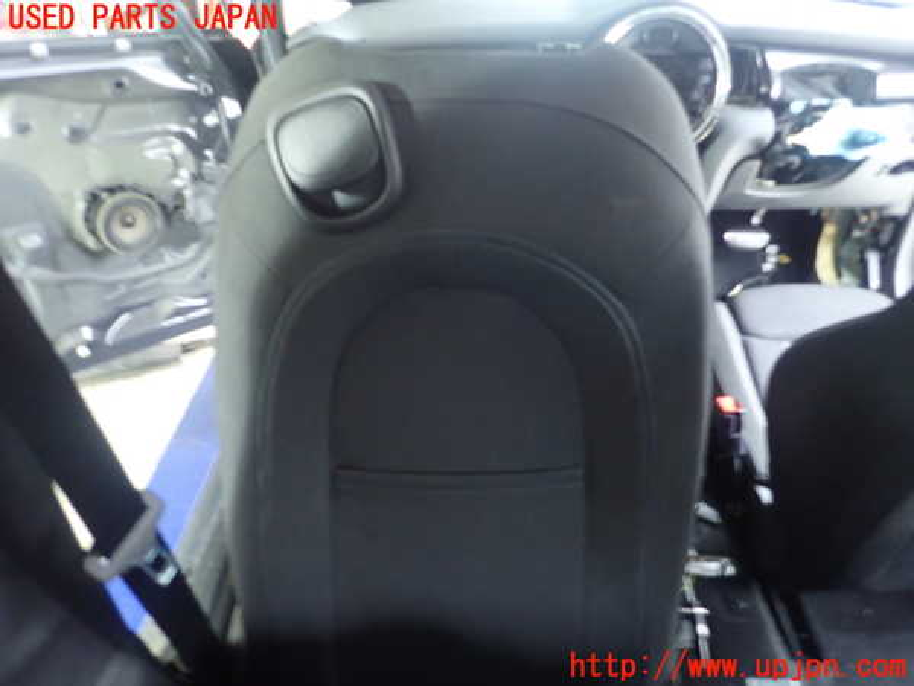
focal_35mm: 25
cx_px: 457
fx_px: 660
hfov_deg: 69.4
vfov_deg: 54.9
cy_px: 343
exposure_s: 1/8
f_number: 2
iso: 800
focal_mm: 4.5
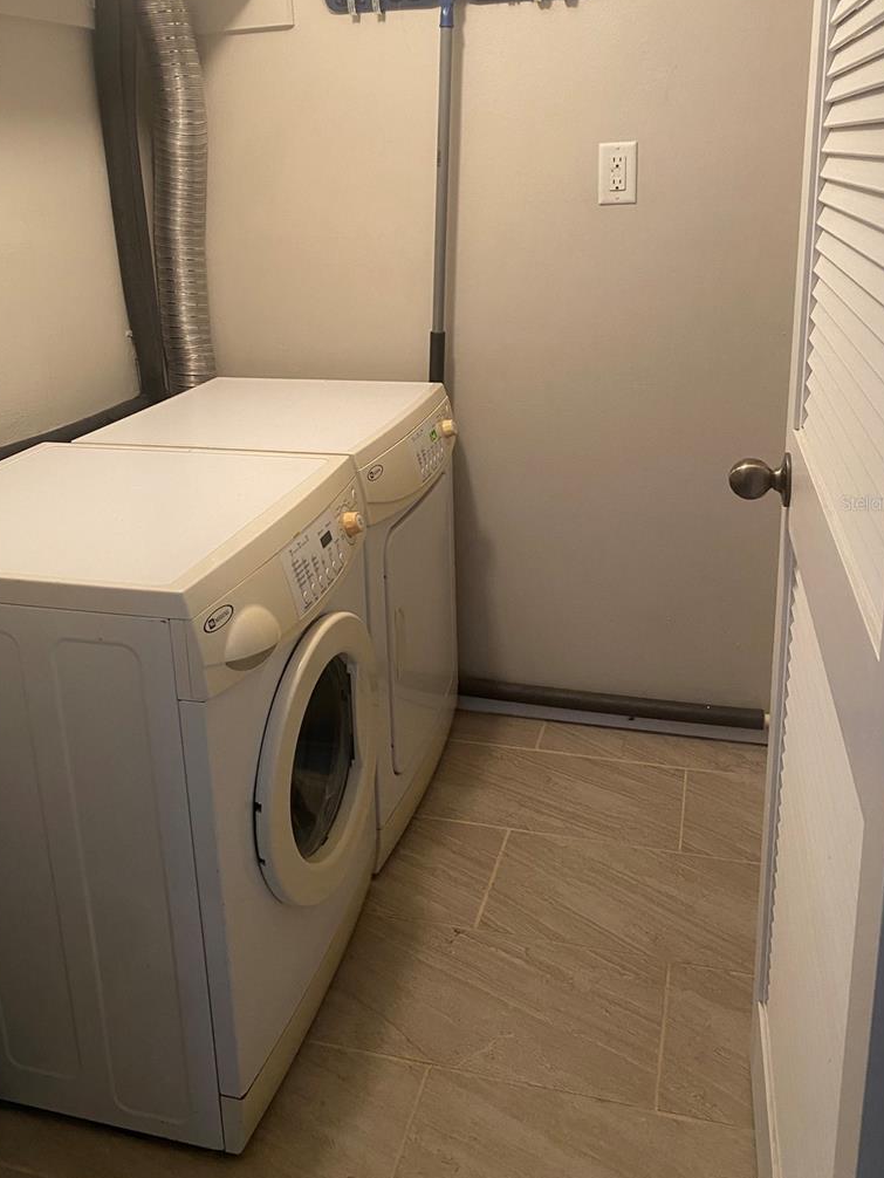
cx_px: 397
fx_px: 1055
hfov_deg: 45.4
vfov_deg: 58.1
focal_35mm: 31
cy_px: 502
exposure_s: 1/60
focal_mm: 4.25
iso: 200
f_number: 1.8
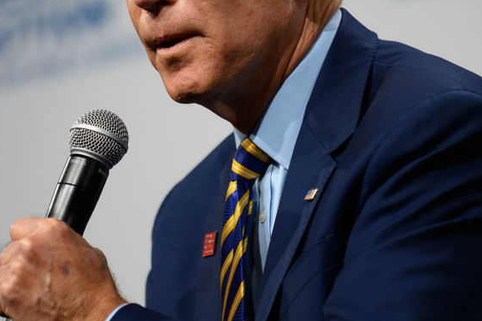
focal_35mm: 363
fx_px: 4856
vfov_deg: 3.8
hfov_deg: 5.7
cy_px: 90
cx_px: 173
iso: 800
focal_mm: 200
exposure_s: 1/400
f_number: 2.8
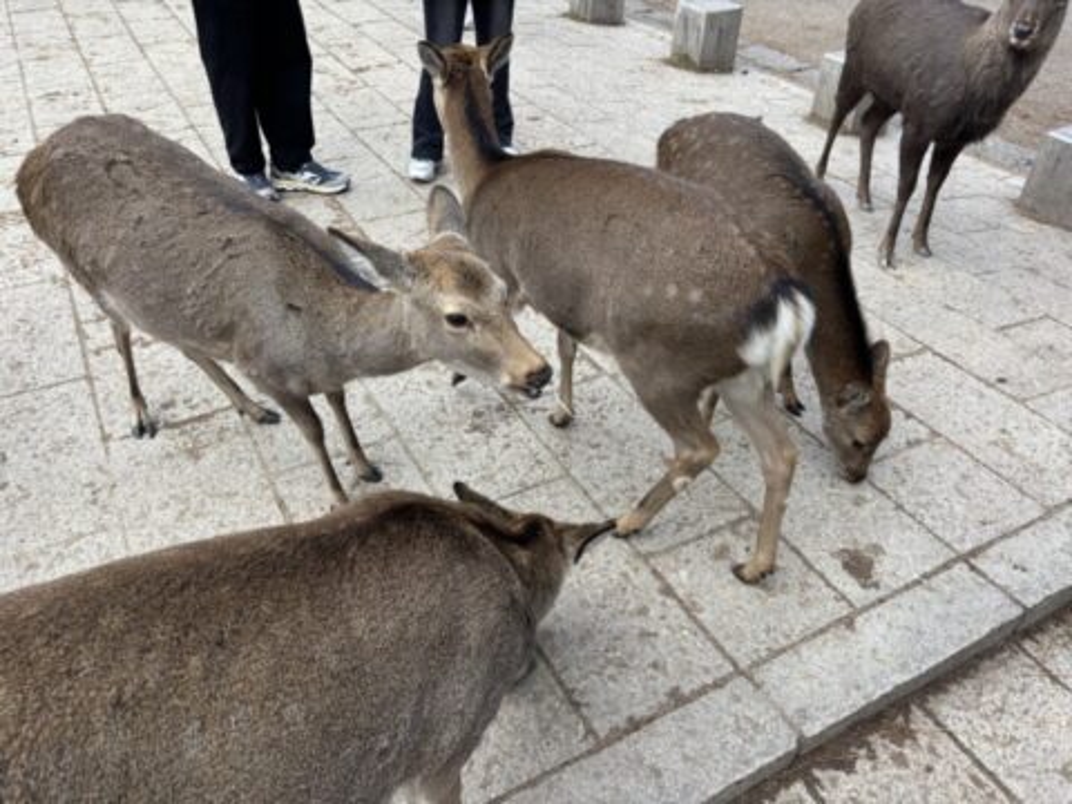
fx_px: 805
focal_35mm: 26
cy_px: 402
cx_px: 536
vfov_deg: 53.1
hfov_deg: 67.3
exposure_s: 1/432
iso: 50
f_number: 1.6
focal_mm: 5.96
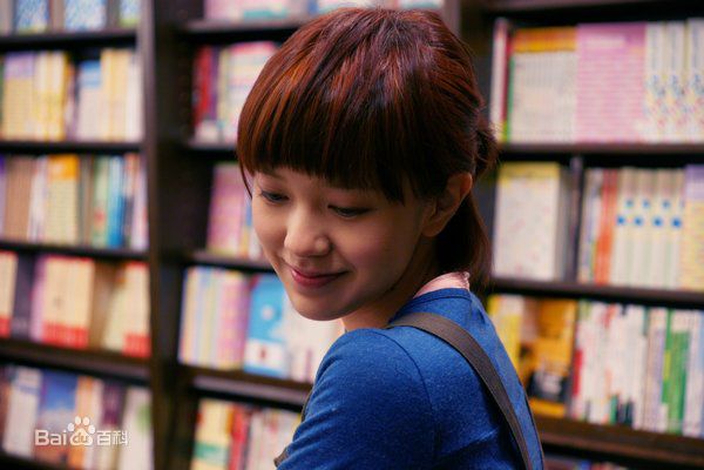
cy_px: 235
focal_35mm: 90
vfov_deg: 15.2
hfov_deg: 22.6
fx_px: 1760
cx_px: 352
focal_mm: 60
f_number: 4.5
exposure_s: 1/100
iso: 500
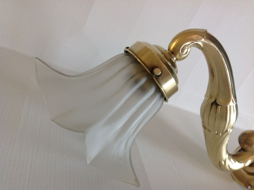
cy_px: 95
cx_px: 127
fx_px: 256
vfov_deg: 40.6
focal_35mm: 35
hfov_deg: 52.7
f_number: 2.4
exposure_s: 1/24
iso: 64
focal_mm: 4.28
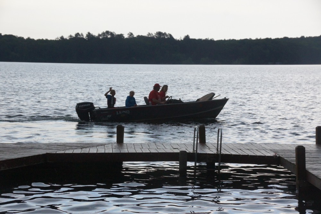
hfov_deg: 22.6
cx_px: 160
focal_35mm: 90
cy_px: 107
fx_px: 802
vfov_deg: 15.2
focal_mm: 60
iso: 1600
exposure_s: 1/200
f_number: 7.1
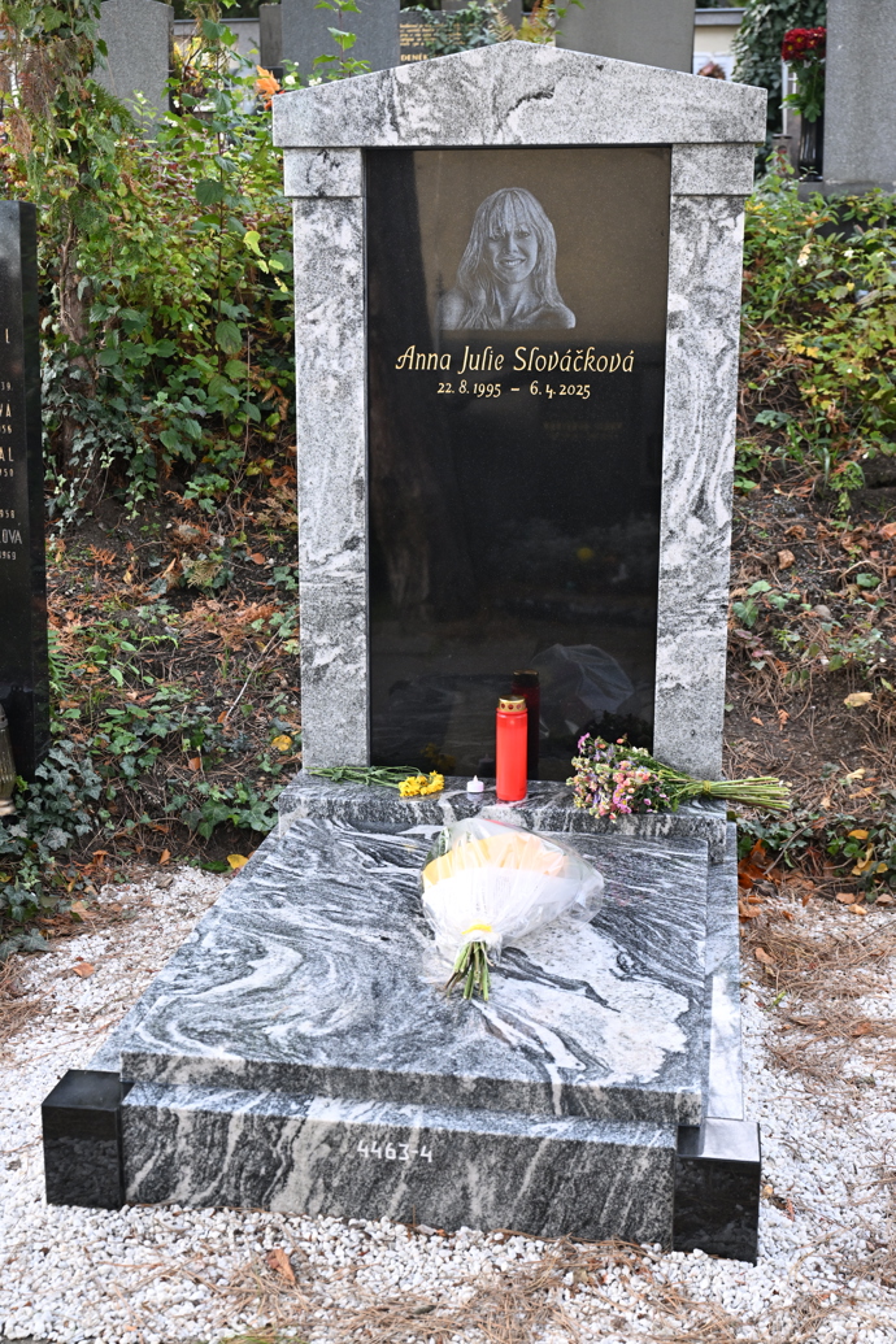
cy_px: 672
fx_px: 1643
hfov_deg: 30.5
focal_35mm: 44
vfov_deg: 44.5
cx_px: 448
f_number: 4.5
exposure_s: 1/250
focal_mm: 44
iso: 1000
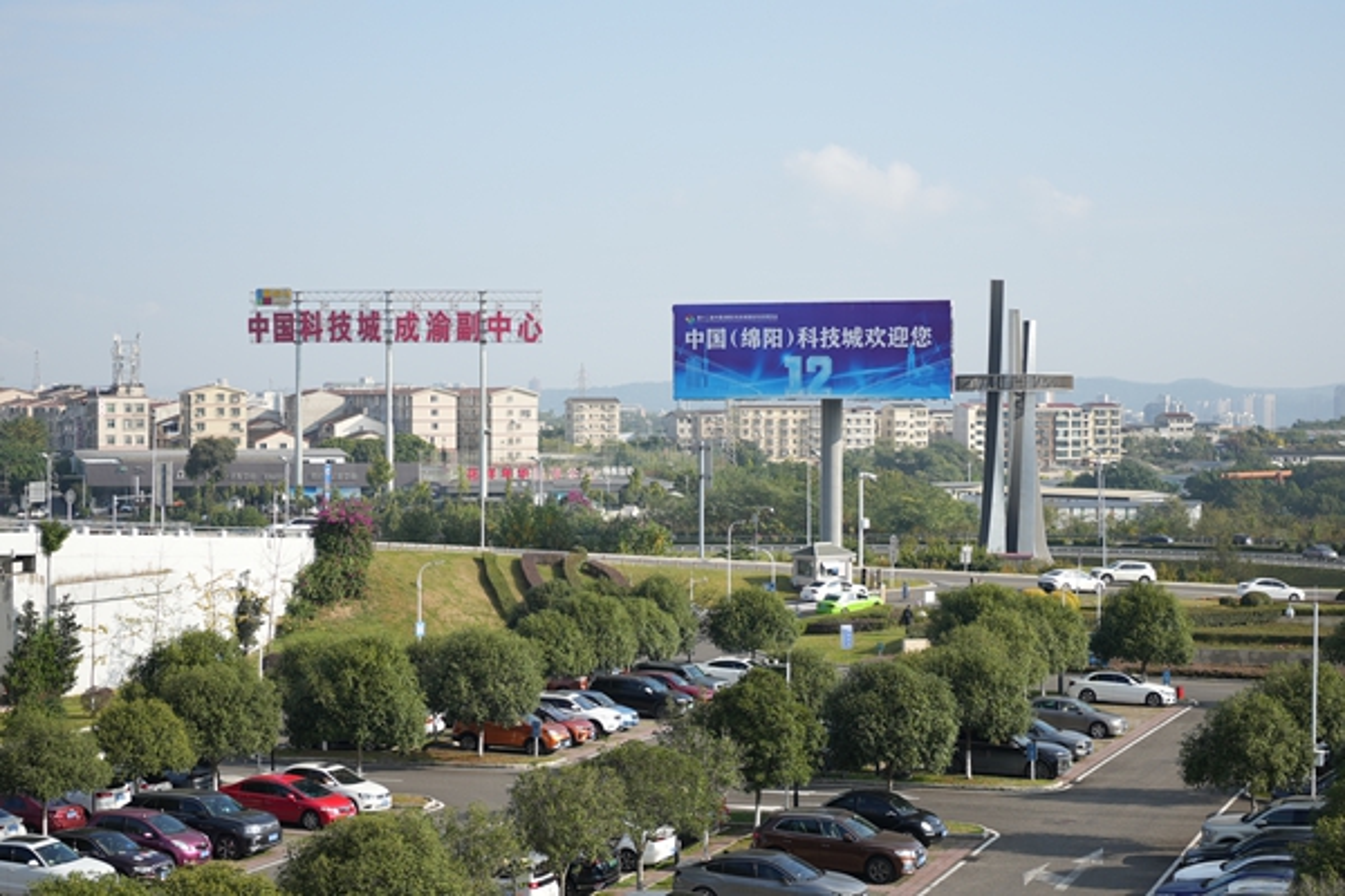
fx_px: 2241
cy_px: 448
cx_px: 672
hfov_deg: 33.4
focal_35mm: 60
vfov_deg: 22.6
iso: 125
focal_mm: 40
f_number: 2.5
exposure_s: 1/2000
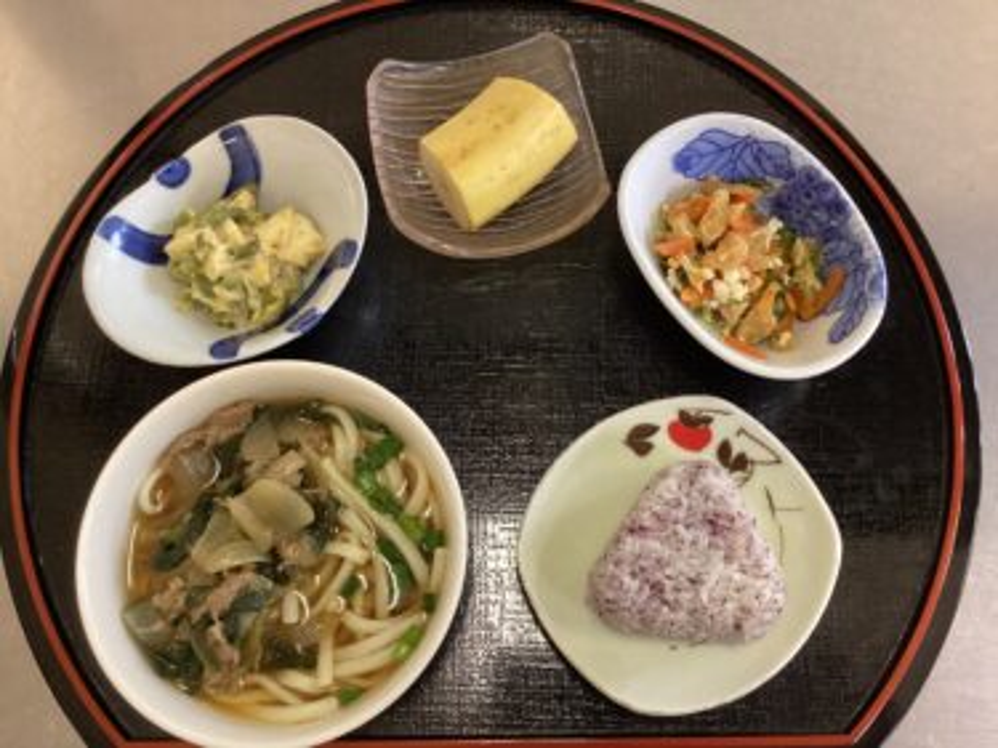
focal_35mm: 31
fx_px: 893
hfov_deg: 58.4
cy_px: 374
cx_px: 499
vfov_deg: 45.4
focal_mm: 3.3
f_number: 2.4
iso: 320
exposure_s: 1/60
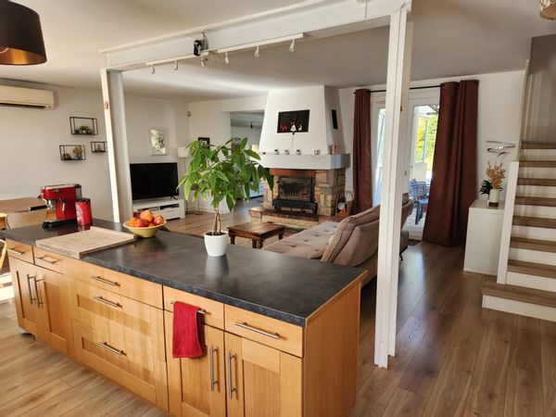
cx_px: 278
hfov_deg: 73.9
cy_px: 208
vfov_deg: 58.9
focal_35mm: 23
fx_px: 369
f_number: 1.8
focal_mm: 5.4
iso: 80
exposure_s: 1/180
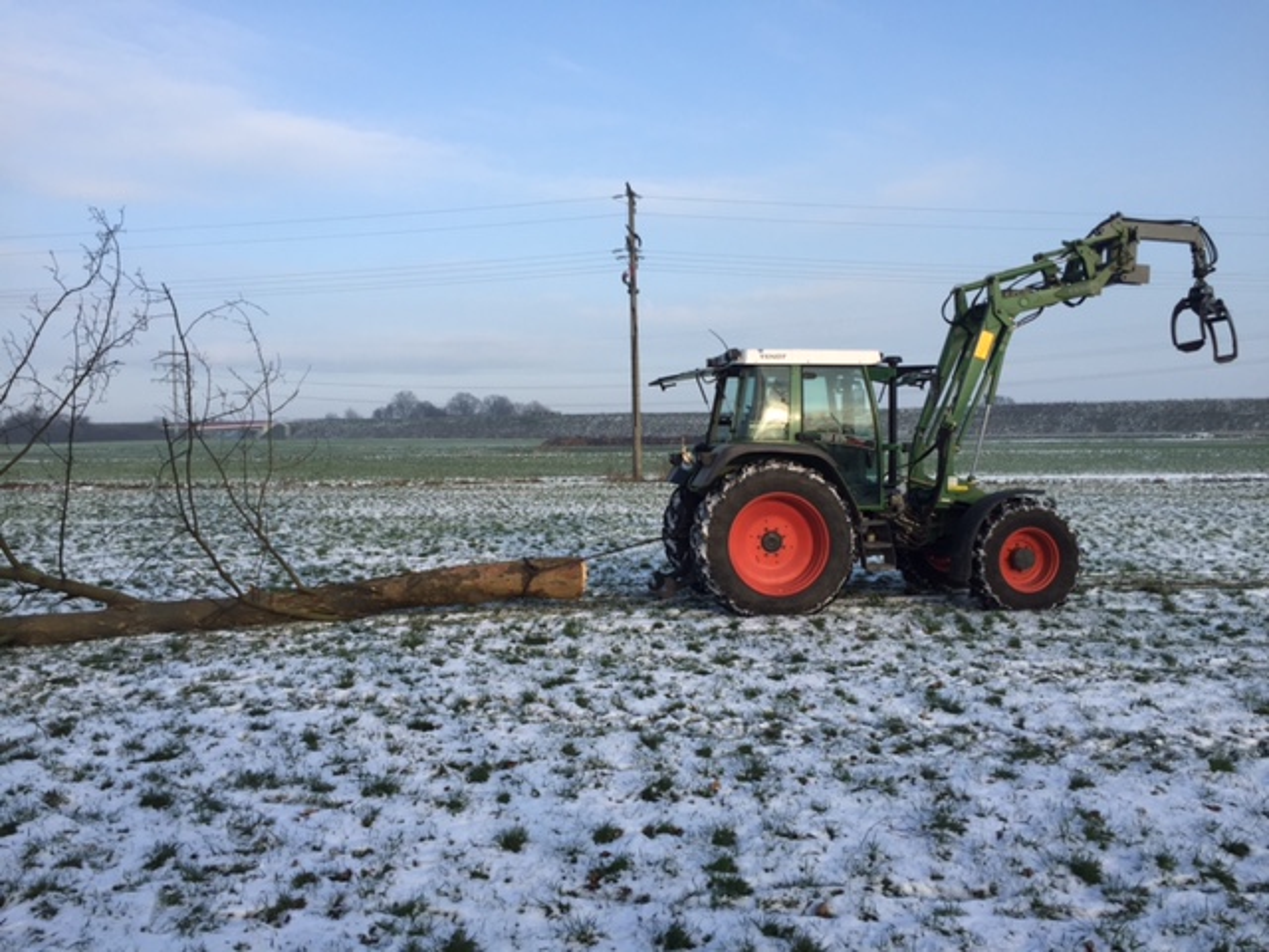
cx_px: 634
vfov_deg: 48.2
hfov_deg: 61.7
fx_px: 1063
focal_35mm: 29
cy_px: 476
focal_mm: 4.15
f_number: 2.2
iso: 32
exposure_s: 1/1068
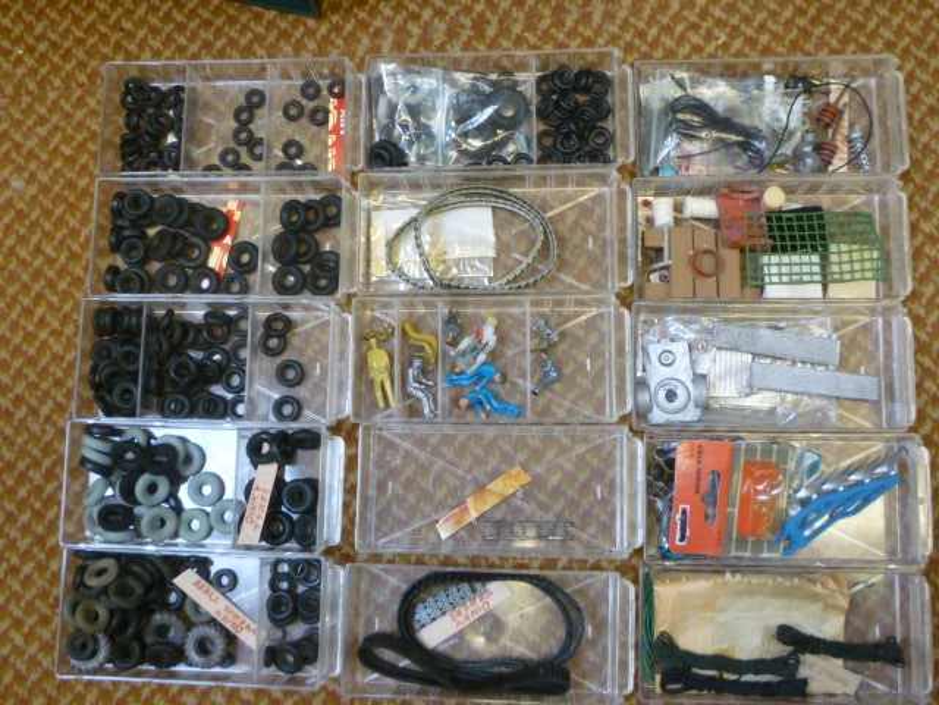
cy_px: 352
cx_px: 470
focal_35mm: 37
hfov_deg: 50.1
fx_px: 1004
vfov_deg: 38.7
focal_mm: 5.2
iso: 250
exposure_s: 1/30
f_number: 3.3
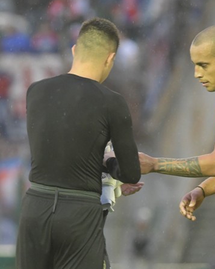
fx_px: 8023
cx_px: 106
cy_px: 158
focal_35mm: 1009
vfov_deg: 1.9
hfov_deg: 1.5
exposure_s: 1/640
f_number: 5.6
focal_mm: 400
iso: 5600
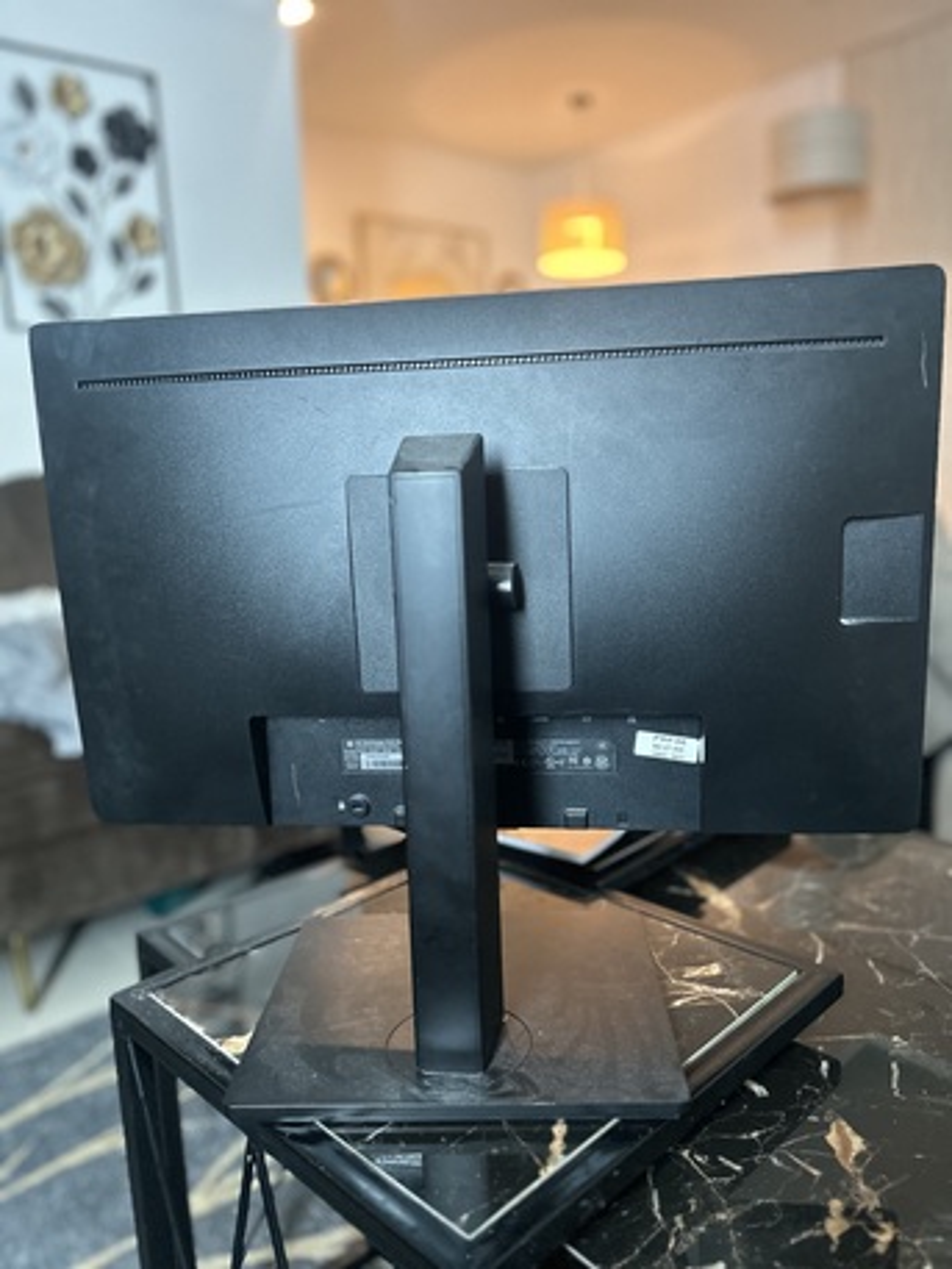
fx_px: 953
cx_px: 476
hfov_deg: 53.1
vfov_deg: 67.3
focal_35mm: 26
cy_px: 634
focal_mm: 5.7
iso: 500
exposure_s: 1/60
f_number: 1.5
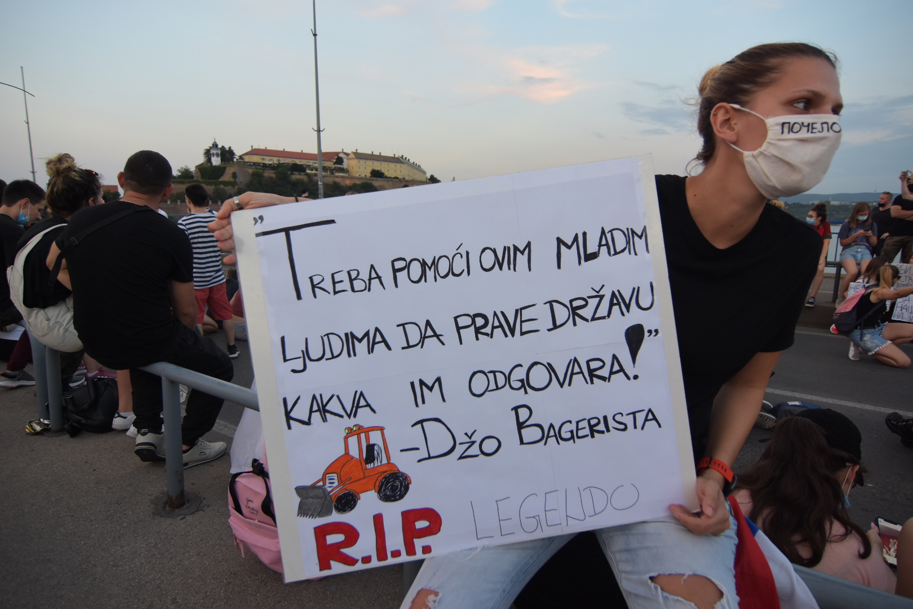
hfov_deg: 90.0
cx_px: 456
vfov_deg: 67.4
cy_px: 304
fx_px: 456
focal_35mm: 18
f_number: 4
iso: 400
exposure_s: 1/200
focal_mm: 12
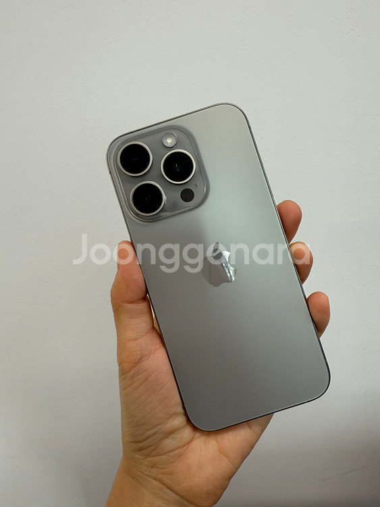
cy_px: 254
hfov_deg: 56.8
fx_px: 351
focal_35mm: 24
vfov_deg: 71.6
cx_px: 190
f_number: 2.2
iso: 64
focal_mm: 2.22
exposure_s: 1/120
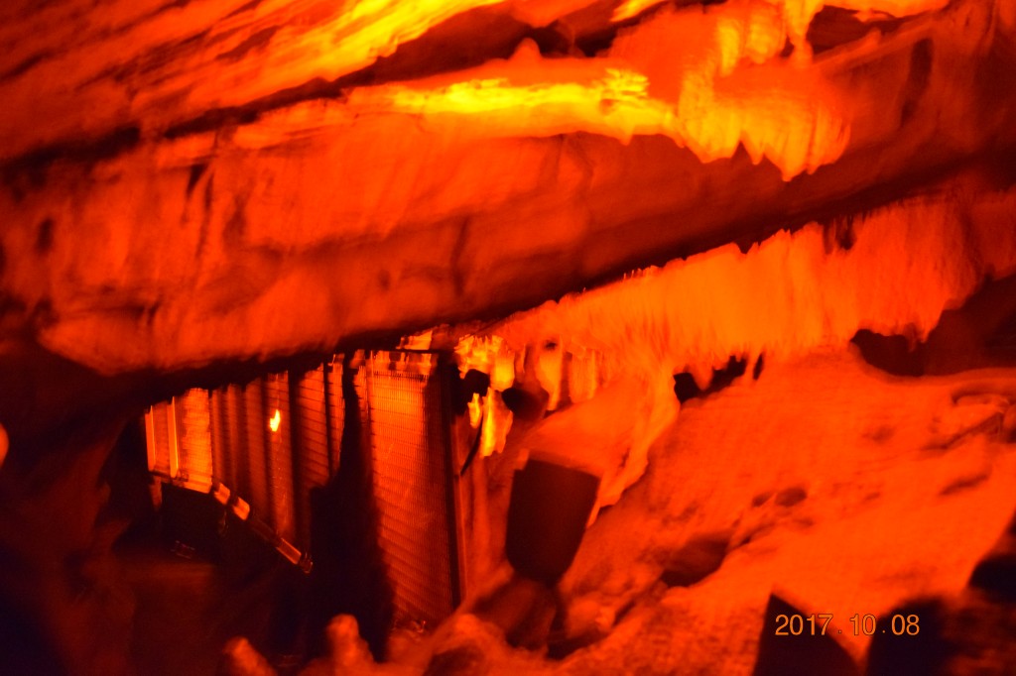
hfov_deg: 24.6
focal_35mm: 82
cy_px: 338
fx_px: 2327
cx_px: 508
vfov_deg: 16.5
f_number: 5.6
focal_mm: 55
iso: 6400
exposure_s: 1/8
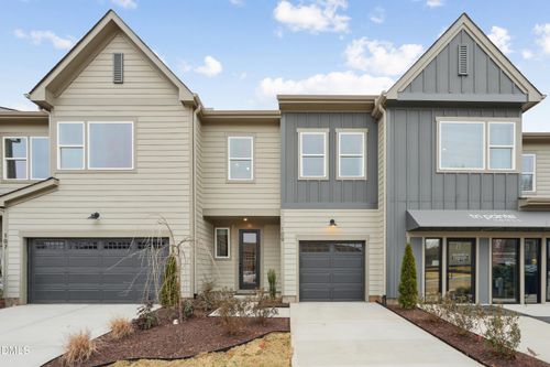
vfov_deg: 73.7
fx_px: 244
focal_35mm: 16
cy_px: 184
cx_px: 275
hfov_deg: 96.8
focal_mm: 16
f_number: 11
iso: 100
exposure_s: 1/25
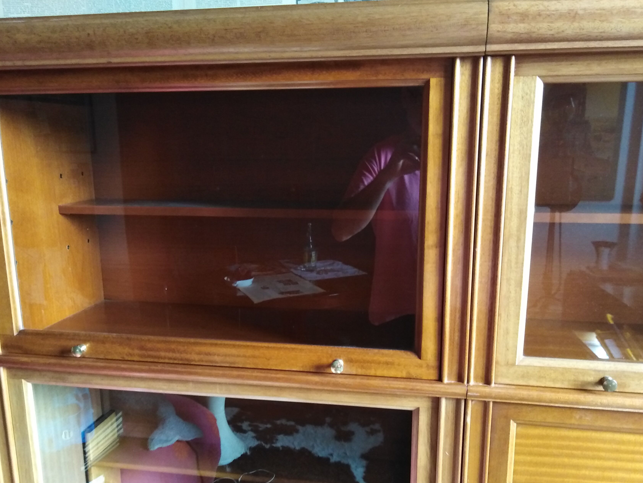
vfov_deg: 45.3
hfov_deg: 58.4
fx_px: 576
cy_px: 274
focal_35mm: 31
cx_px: 321
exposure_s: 1/20
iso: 471
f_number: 2.2
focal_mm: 3.46
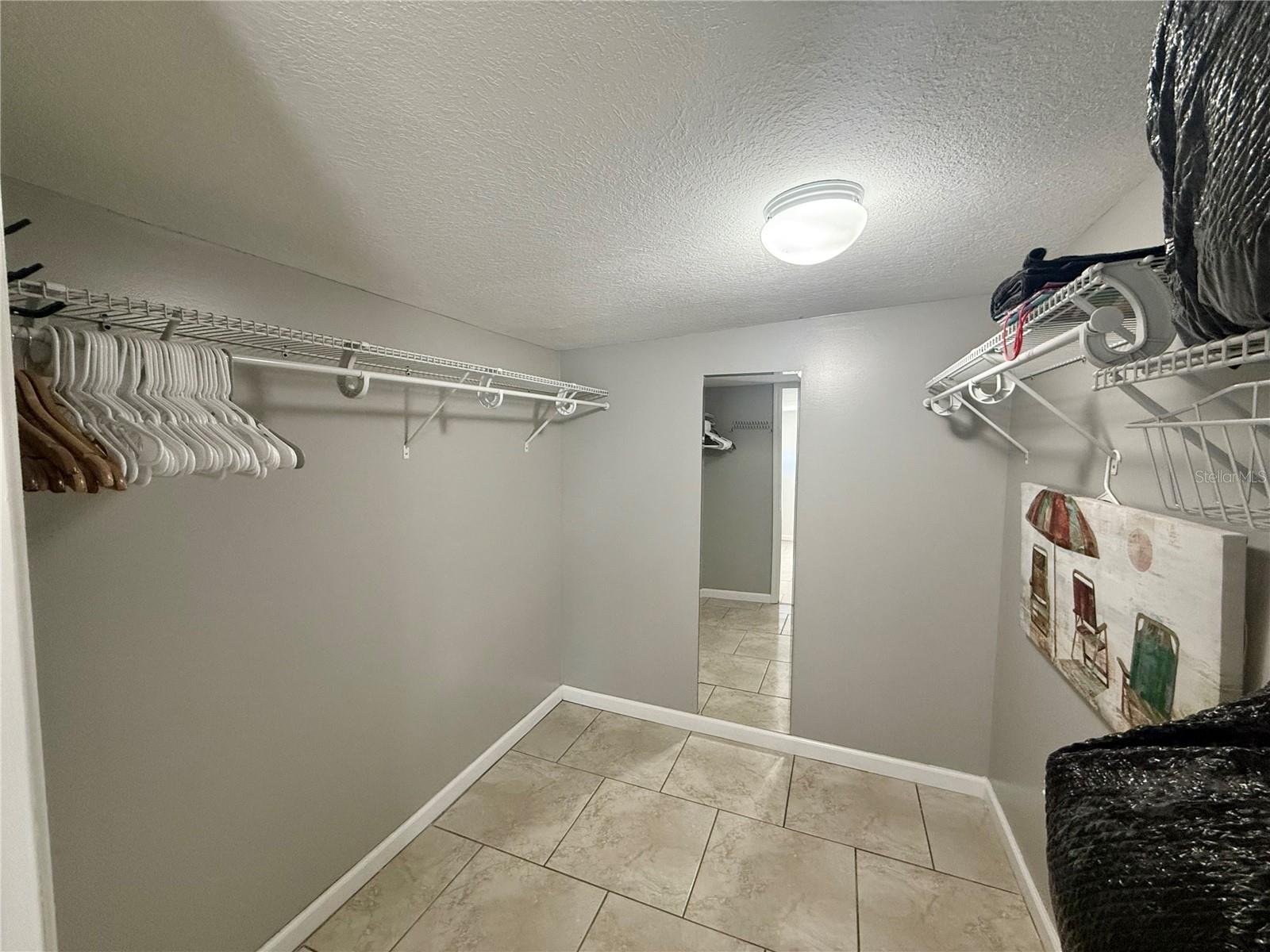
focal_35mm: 14
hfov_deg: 102.1
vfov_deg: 85.7
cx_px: 635
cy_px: 476
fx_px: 514
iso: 320
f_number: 2.2
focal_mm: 2.22
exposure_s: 1/60
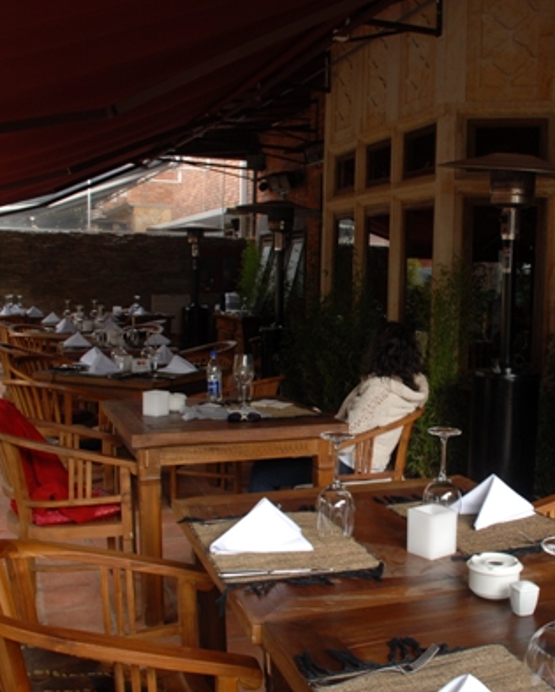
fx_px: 882
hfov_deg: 34.4
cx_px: 396
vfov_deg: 42.9
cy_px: 350
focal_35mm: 43
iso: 100
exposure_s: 1/8
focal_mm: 20
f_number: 7.1
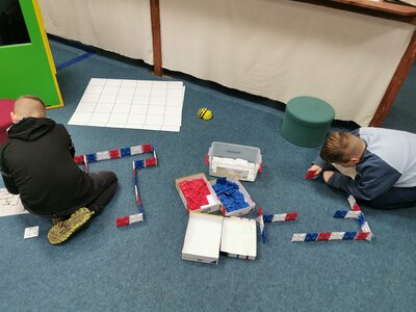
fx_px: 324
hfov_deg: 65.3
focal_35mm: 27
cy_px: 156
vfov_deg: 51.4
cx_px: 208
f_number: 1.6
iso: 125
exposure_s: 1/100
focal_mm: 5.56
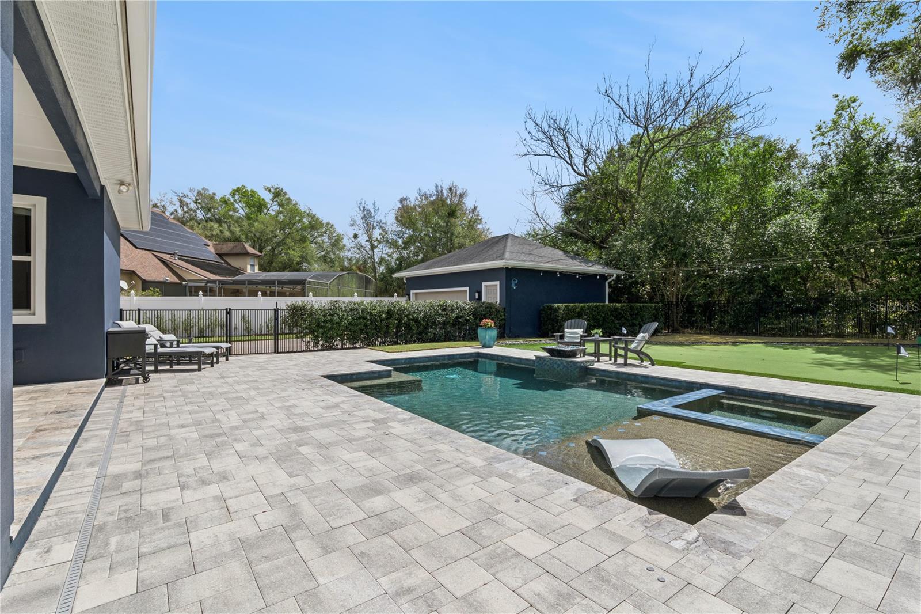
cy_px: 307
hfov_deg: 96.7
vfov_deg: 73.7
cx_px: 460
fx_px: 409
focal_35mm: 16
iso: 100
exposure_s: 1/80
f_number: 20
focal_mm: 16
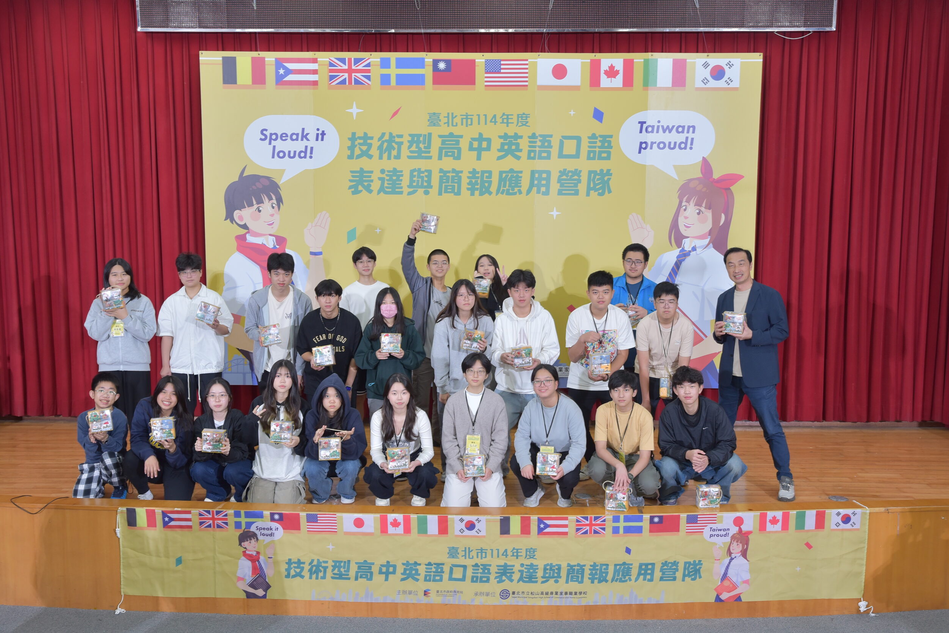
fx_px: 1028
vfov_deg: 34.2
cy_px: 319
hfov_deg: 49.5
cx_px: 474
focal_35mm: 39
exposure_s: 1/100
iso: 800
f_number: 5.6
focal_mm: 38
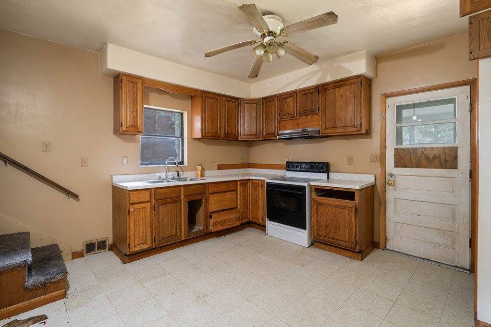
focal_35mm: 17
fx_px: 232
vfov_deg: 70.4
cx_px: 238
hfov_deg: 93.3
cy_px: 157
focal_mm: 16
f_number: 8
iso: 400
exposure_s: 3.2
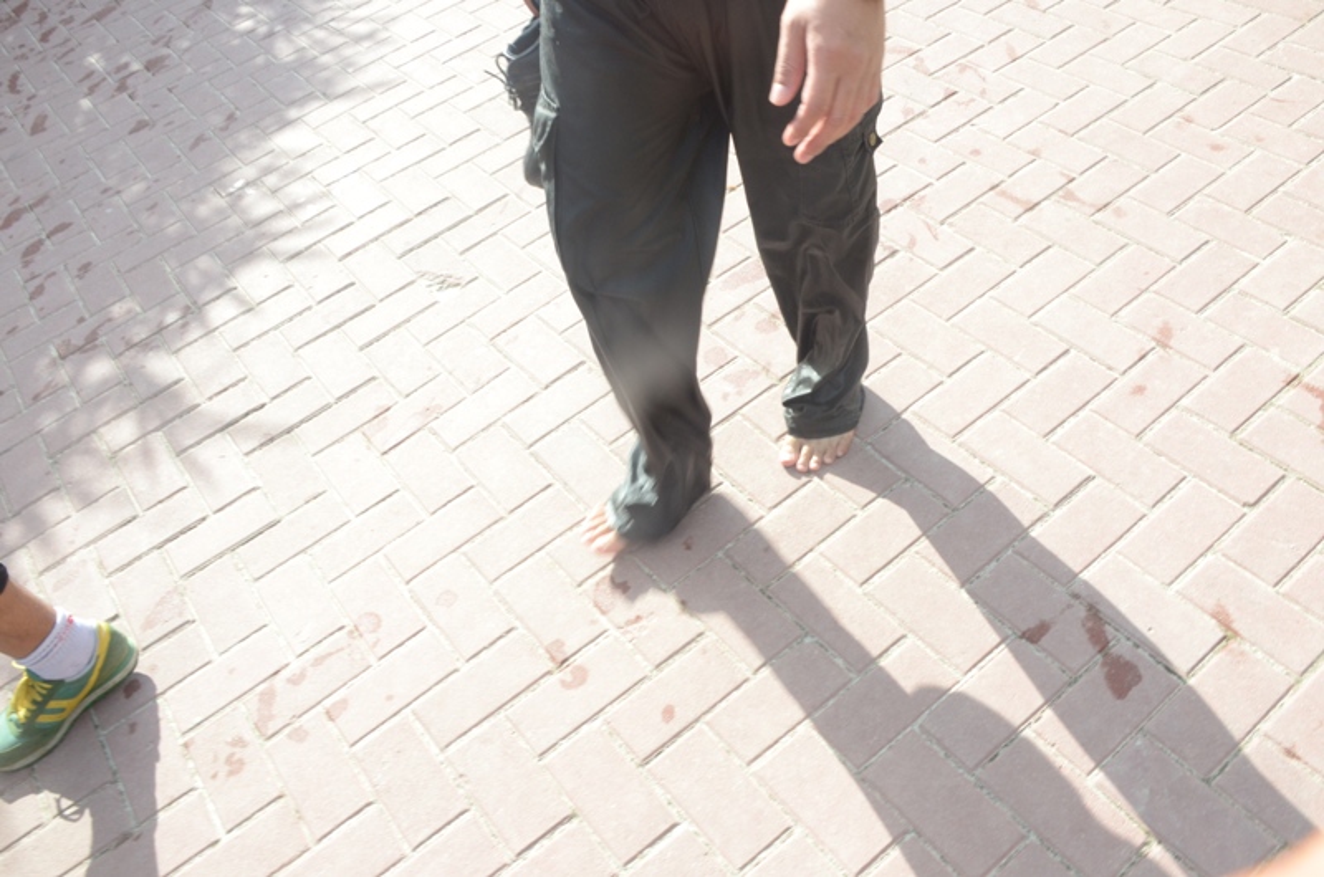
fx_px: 1101
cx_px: 662
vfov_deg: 43.4
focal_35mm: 30
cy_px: 438
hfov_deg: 62.0
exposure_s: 1/160
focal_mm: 20
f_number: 11
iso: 640
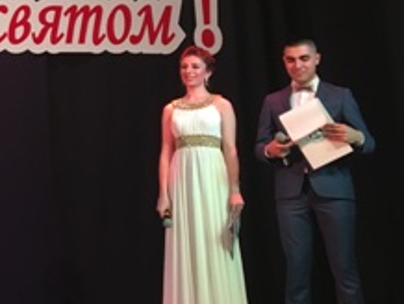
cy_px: 35
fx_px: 993
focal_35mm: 85
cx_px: -137
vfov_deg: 17.2
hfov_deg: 20.7
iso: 125
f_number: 2.2
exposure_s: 1/33
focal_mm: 4.15
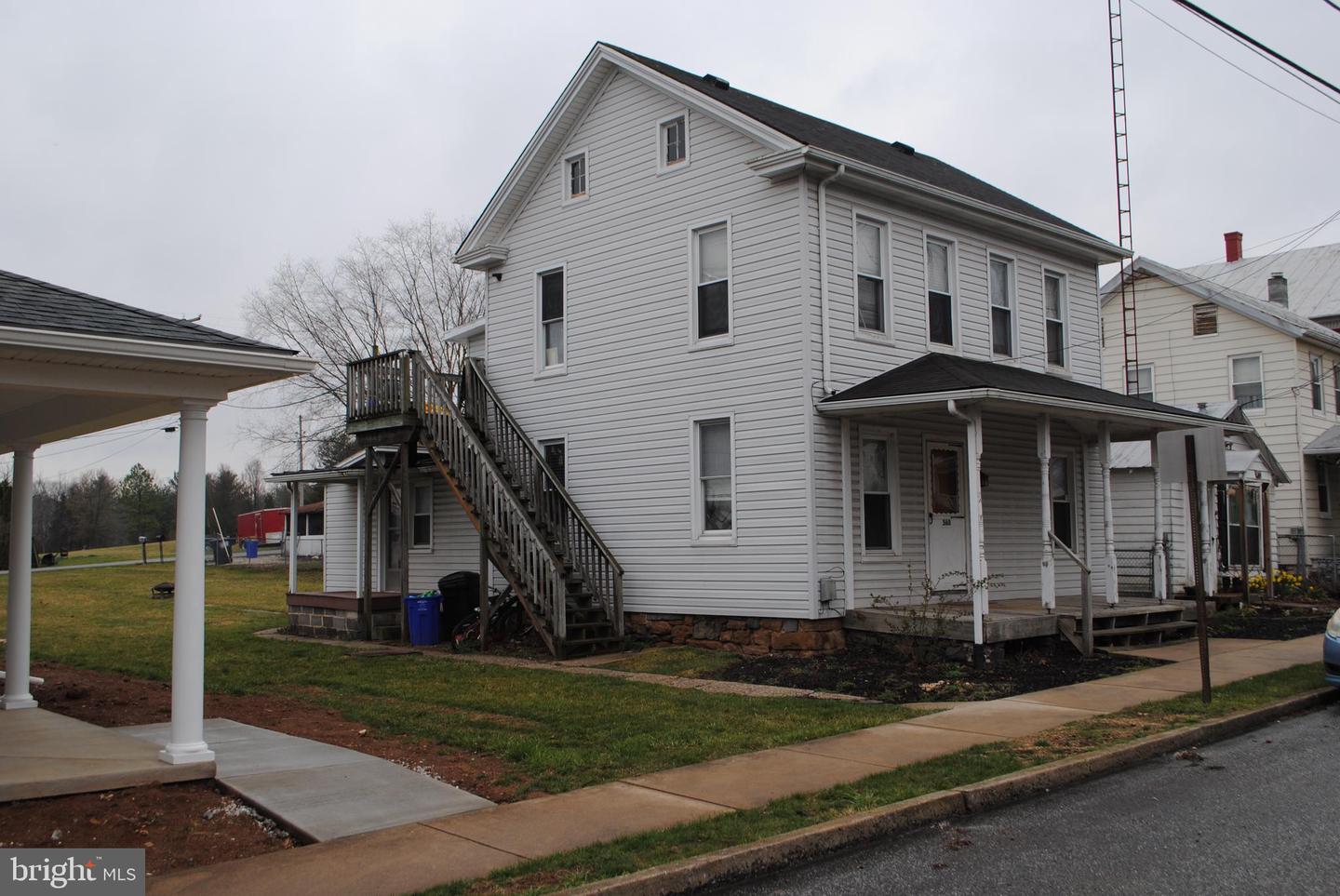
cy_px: 448
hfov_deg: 57.2
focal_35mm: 33
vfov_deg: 40.0
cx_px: 670
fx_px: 1229
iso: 100
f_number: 7.1
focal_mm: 22
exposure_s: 1/200
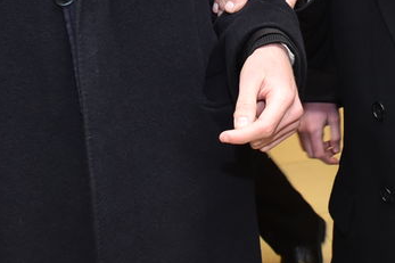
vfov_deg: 11.7
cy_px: -112
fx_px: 1239
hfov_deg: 17.8
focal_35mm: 113
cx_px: 367
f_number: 5
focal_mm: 28
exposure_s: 1/60
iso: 1600
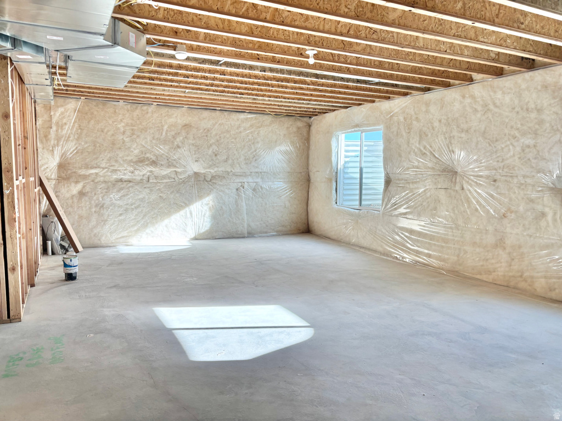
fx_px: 422
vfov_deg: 53.1
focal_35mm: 26
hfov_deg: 67.3
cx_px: 281
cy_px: 210
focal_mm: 5.96
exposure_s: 1/157
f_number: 1.6
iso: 50
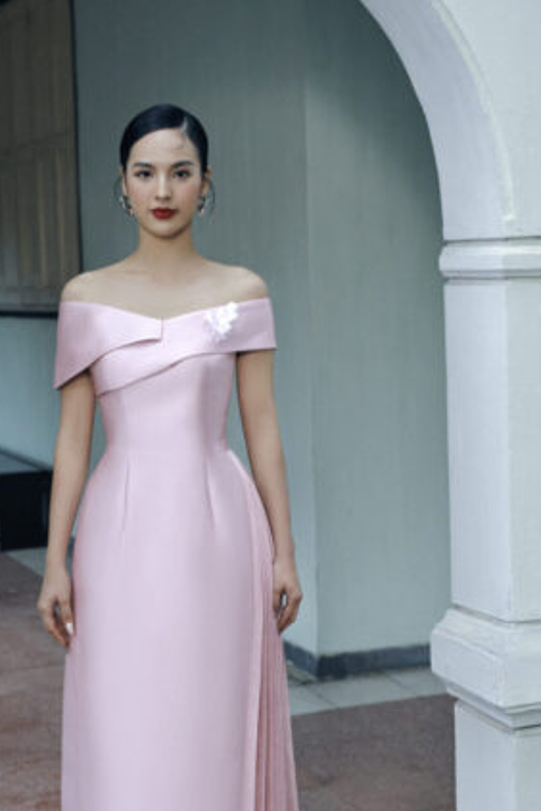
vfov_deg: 26.0
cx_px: 217
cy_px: 470
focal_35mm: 78
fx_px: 1758
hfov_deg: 17.5
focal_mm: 43
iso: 1600
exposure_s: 1/100
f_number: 3.2
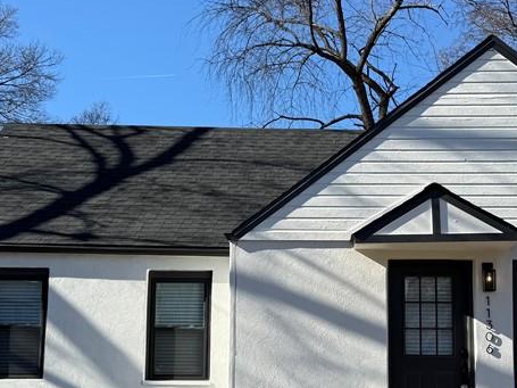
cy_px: 265
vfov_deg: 26.8
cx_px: 328
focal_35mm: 54
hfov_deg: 35.3
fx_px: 806
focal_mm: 6.76
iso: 80
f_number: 1.78
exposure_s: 1/3279
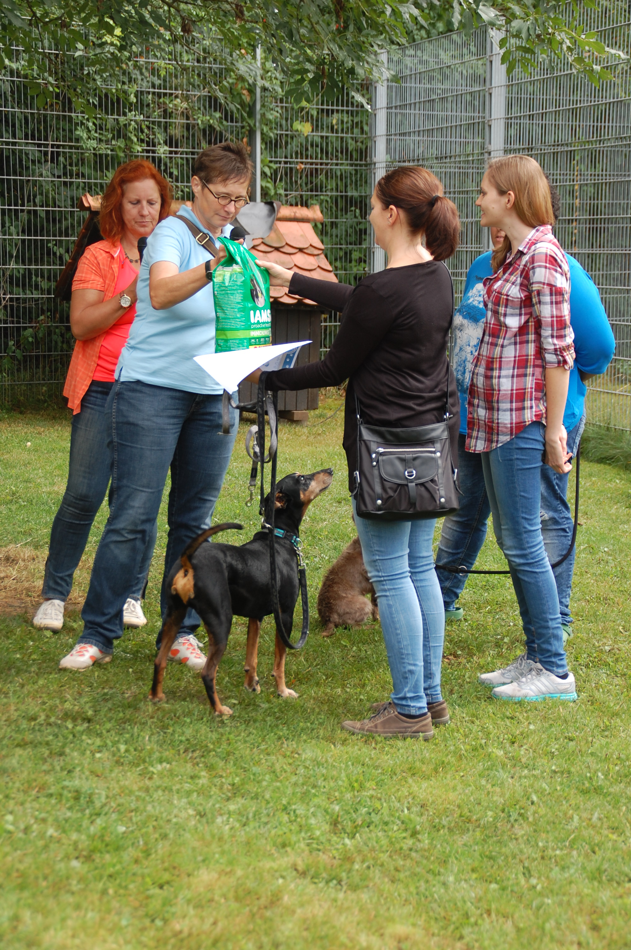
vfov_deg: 26.0
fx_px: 2054
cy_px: 475
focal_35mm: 78
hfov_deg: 17.5
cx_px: 316
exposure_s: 1/125
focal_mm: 52
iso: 200
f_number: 5.6
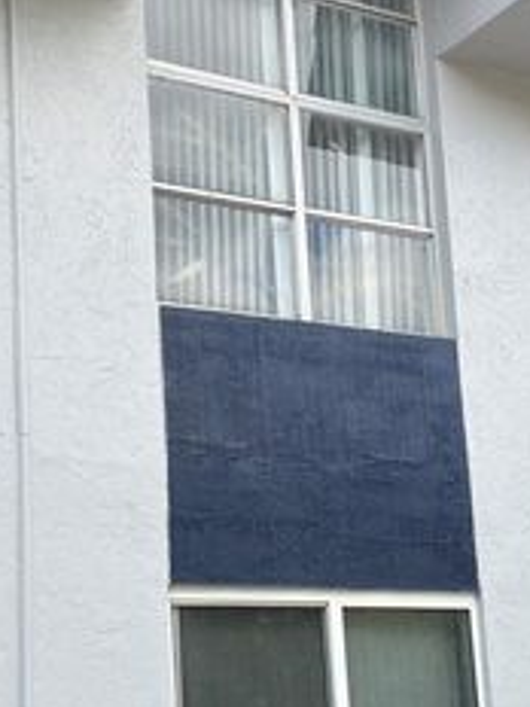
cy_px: 425
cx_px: 210
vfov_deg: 28.1
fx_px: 1409
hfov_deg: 21.3
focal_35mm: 69
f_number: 1.78
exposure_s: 1/1242
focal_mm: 6.76
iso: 80
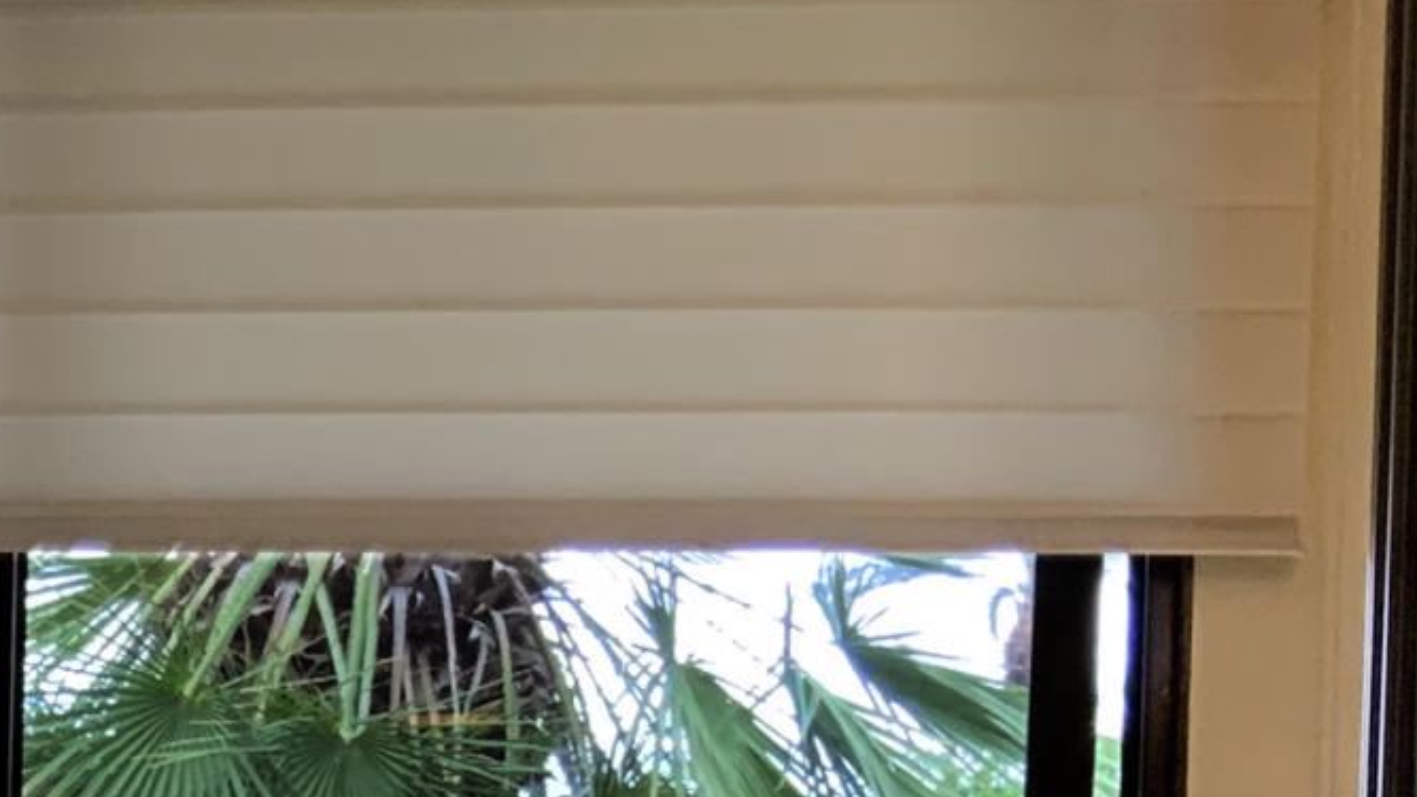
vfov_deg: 7.6
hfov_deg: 13.9
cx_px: -890
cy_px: 2314
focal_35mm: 142
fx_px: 5335
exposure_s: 1/120
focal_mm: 3
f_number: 1.8
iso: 32
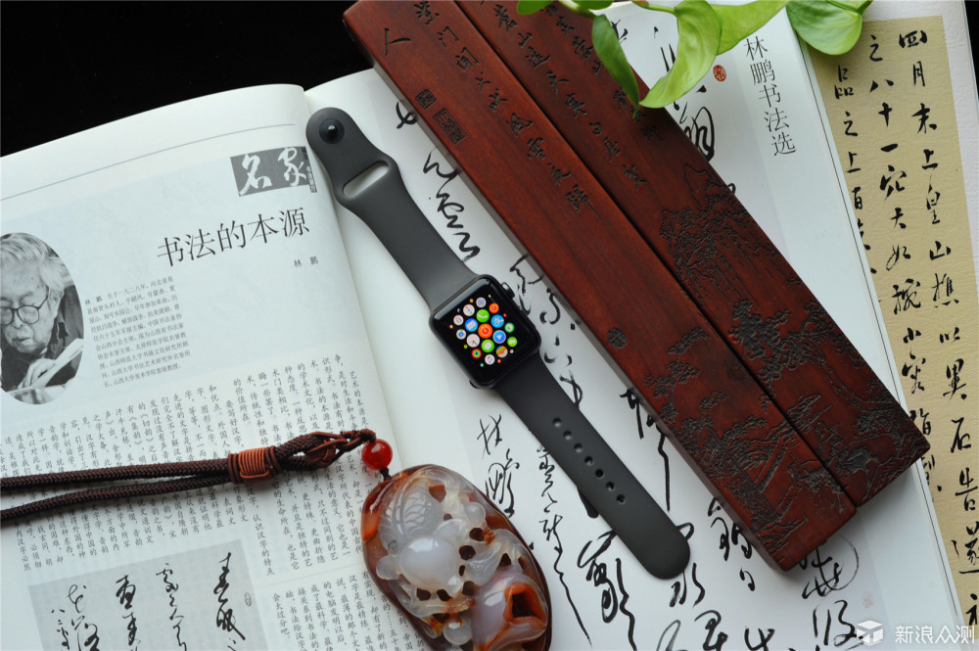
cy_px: 326
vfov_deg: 26.9
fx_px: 1359
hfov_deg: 39.6
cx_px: 490
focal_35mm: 50
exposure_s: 1/30
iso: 450
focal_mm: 50
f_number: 9
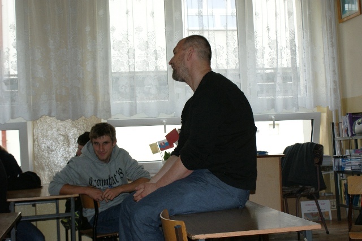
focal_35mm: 52
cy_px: 120
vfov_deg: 25.8
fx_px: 528
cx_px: 181
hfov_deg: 37.8
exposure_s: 1/80
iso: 400
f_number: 5.6
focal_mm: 35
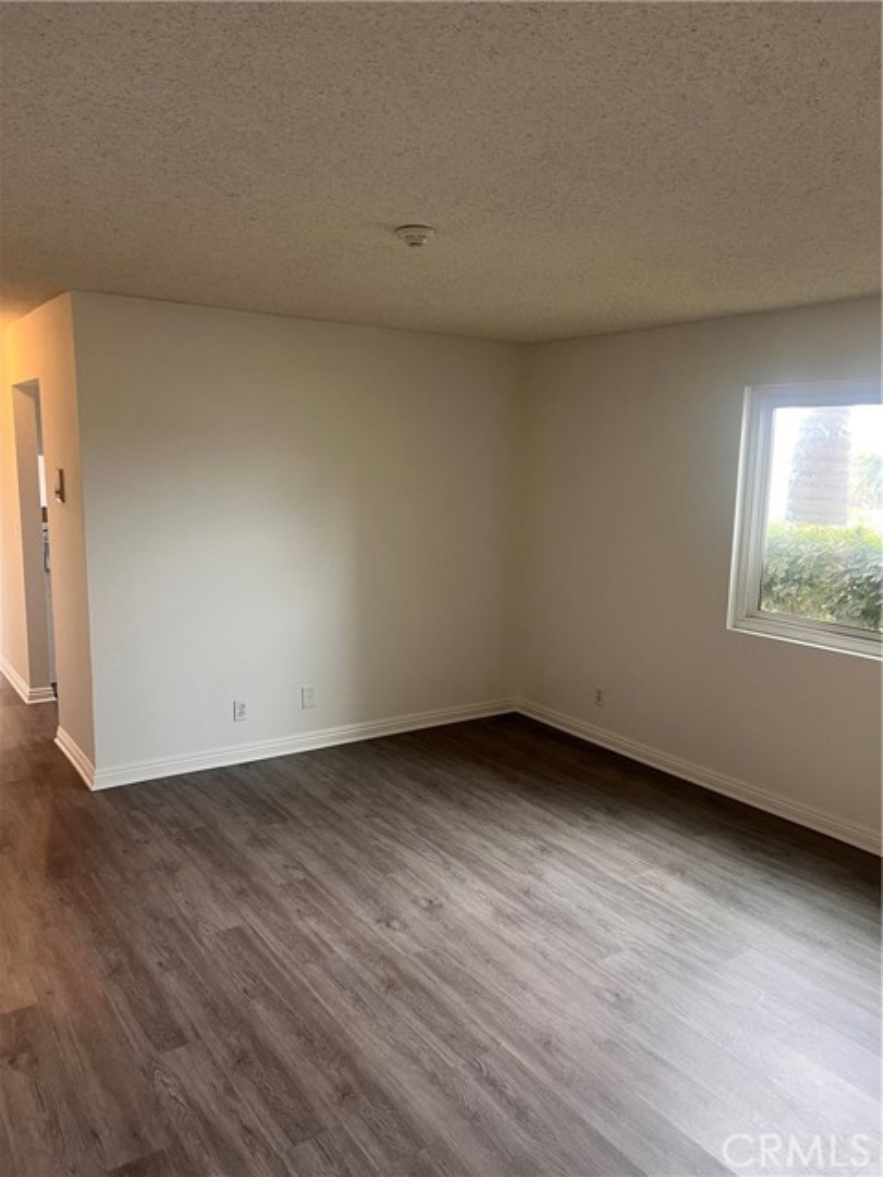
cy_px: 588
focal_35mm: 26
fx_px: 884
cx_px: 442
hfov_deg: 53.1
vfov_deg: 67.3
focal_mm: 5.7
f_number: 1.5
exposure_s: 1/60
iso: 125
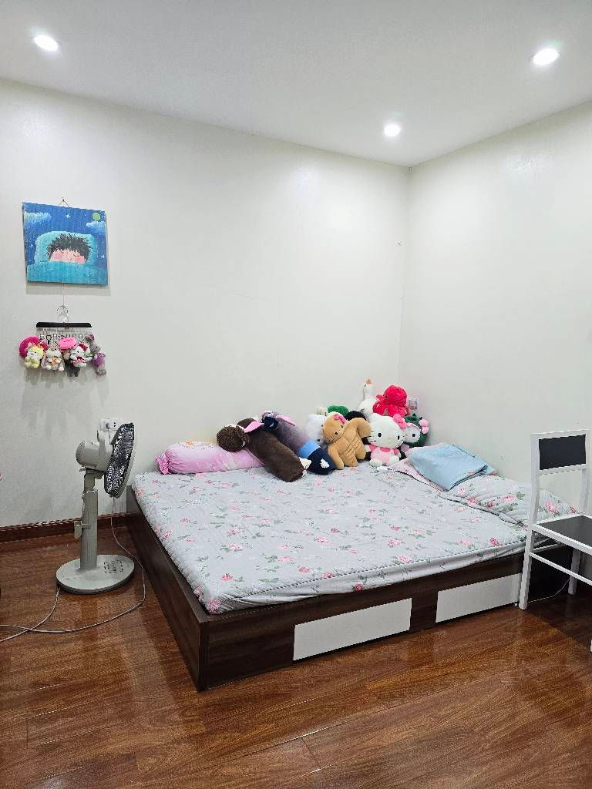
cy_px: 394
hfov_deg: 58.9
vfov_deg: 73.9
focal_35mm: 23
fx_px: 524
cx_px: 296
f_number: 1.7
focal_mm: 6.3
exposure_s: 1/100
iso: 160
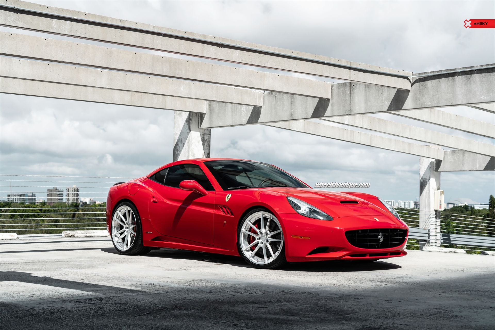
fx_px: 811
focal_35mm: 59
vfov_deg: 23.0
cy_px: 165
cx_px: 248
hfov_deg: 33.9
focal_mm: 59
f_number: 6.3
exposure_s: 1/500
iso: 250
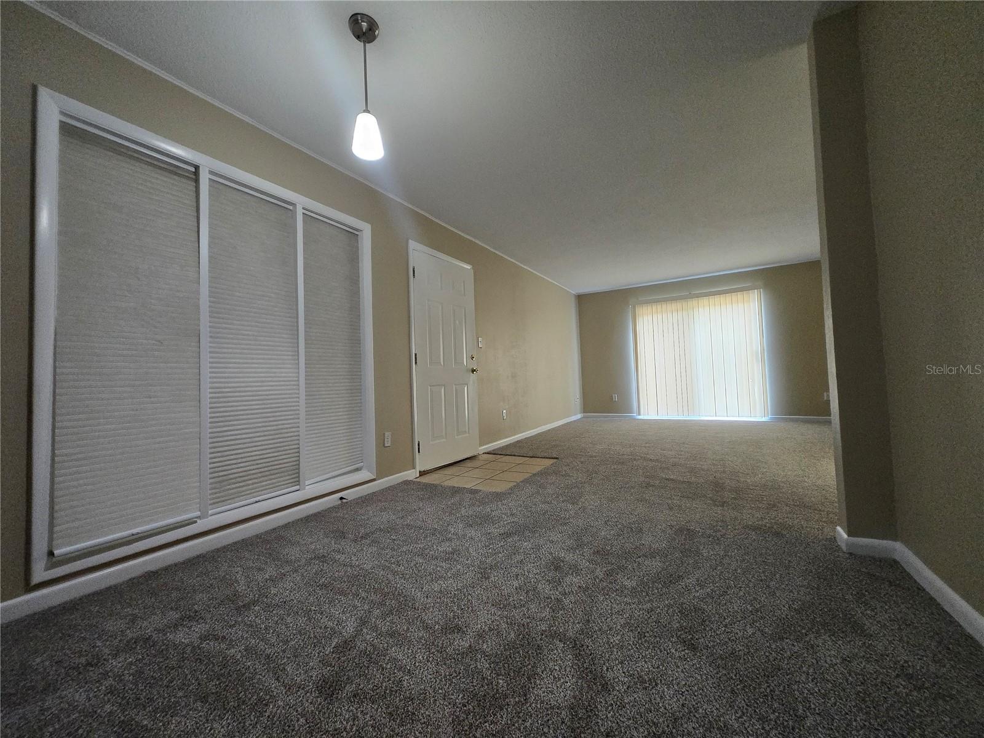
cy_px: 369
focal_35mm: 13
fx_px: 370
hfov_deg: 106.2
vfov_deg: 89.9
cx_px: 492
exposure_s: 1/60
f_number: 2.2
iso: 320
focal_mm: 1.7
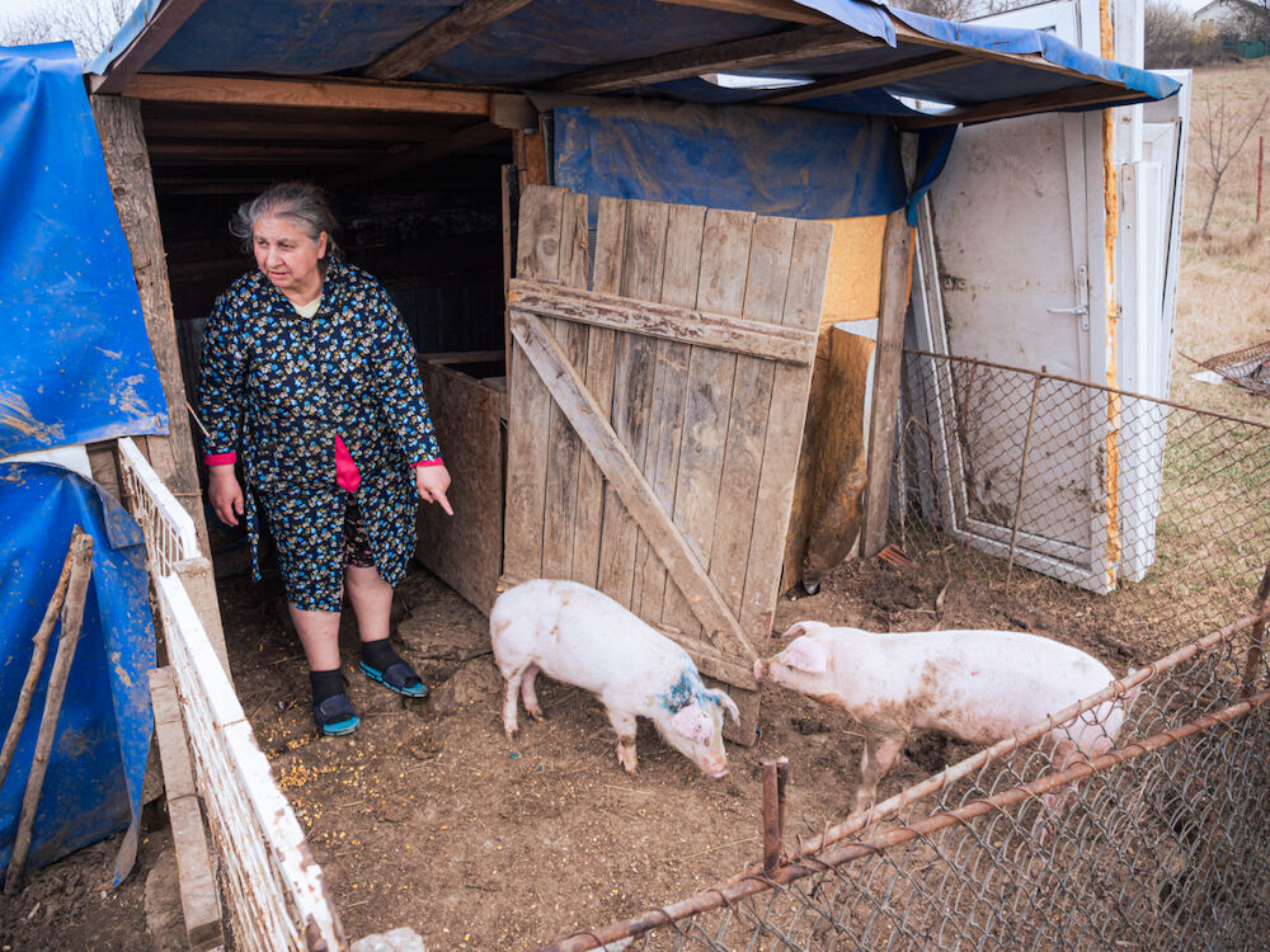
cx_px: 635
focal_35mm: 24
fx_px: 881
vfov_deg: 56.8
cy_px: 476
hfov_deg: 71.6
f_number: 2.8
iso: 100
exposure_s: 1/250
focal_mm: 12
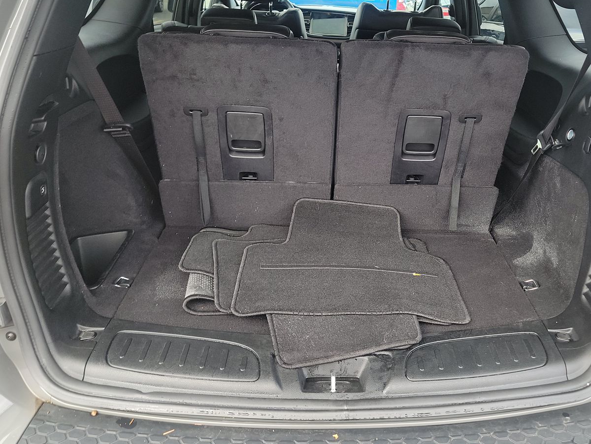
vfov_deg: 43.8
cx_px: 347
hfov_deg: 56.5
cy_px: 165
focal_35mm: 32
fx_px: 546
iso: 95
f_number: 1.8
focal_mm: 6.7
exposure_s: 1/59
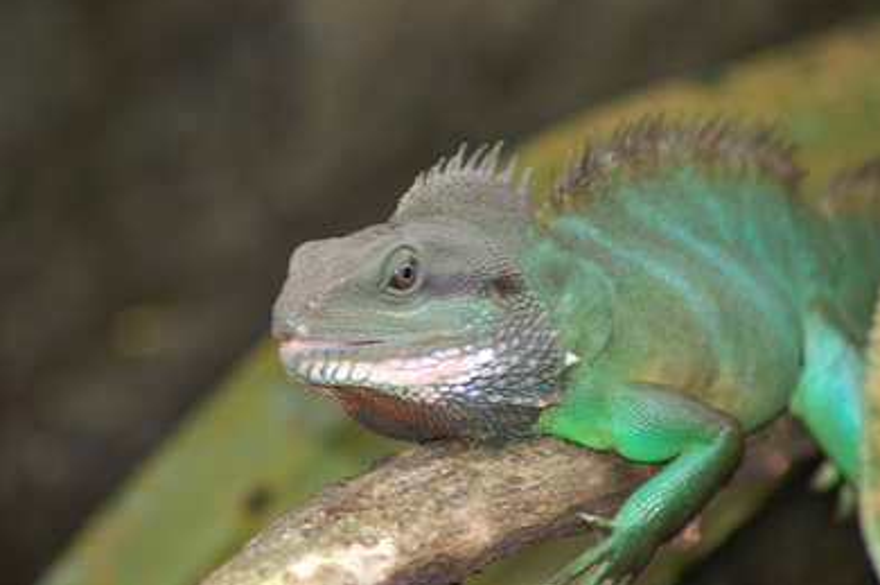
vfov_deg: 3.2
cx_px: 445
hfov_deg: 4.9
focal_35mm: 425
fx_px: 10376
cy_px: 296
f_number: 5.3
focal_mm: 240
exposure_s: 1/60
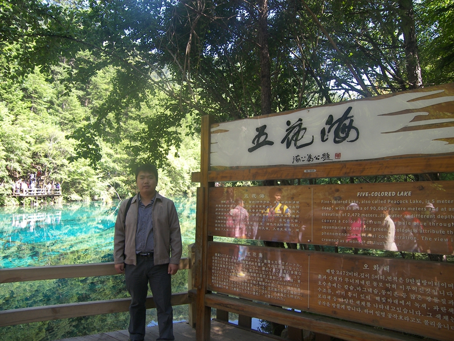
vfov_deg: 56.8
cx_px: 227
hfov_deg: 71.6
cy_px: 170
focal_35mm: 24
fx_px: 315
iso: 50
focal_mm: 5
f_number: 2.8
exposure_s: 1/80
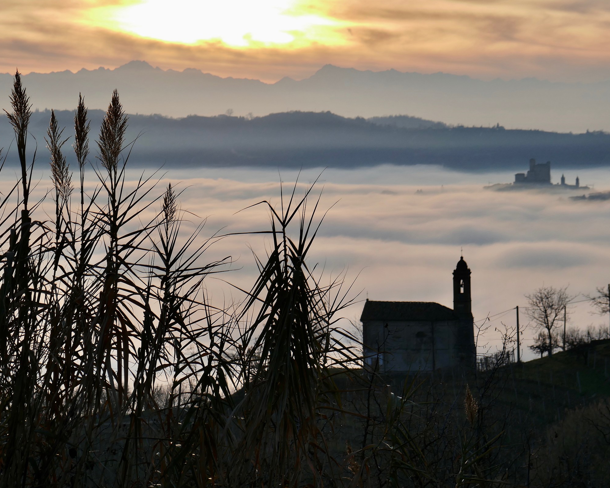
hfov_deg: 15.6
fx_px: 2221
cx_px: 301
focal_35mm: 123
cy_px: 244
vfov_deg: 12.5
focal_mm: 39.6
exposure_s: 1/500
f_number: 5.3
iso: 125
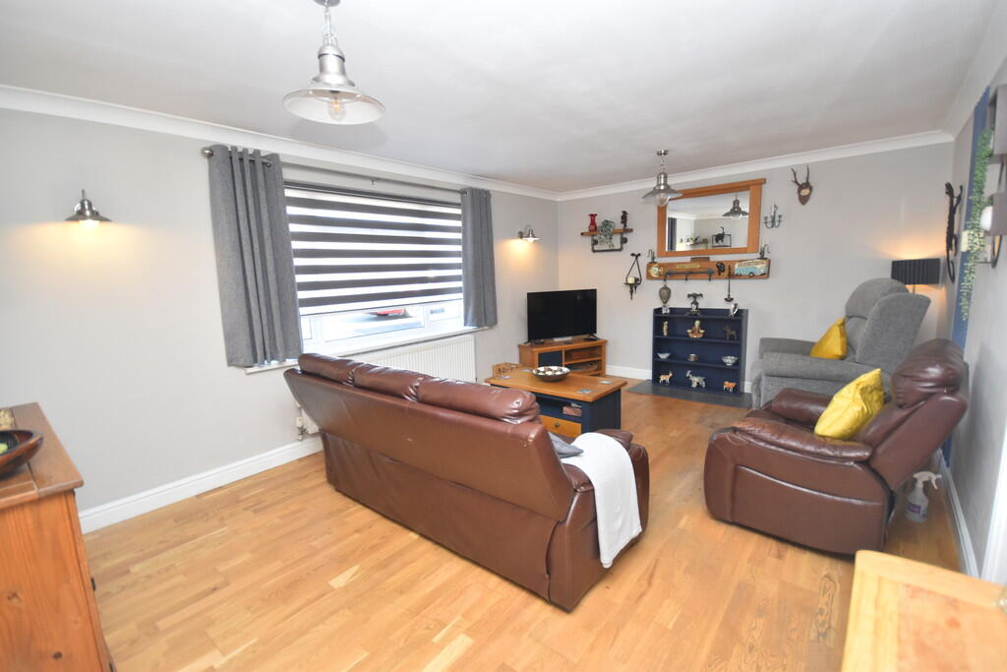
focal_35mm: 15
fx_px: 420
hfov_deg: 100.4
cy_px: 336
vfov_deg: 77.3
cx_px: 504
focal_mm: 10
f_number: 4
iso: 1000
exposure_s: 1/125
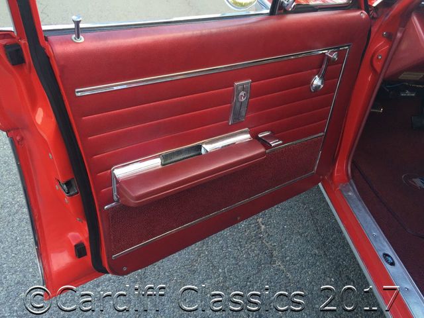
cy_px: 159
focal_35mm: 29
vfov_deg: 48.2
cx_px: 212
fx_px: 355
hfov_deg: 61.7
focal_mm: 4.15
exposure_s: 1/144
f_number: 2.2
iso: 32
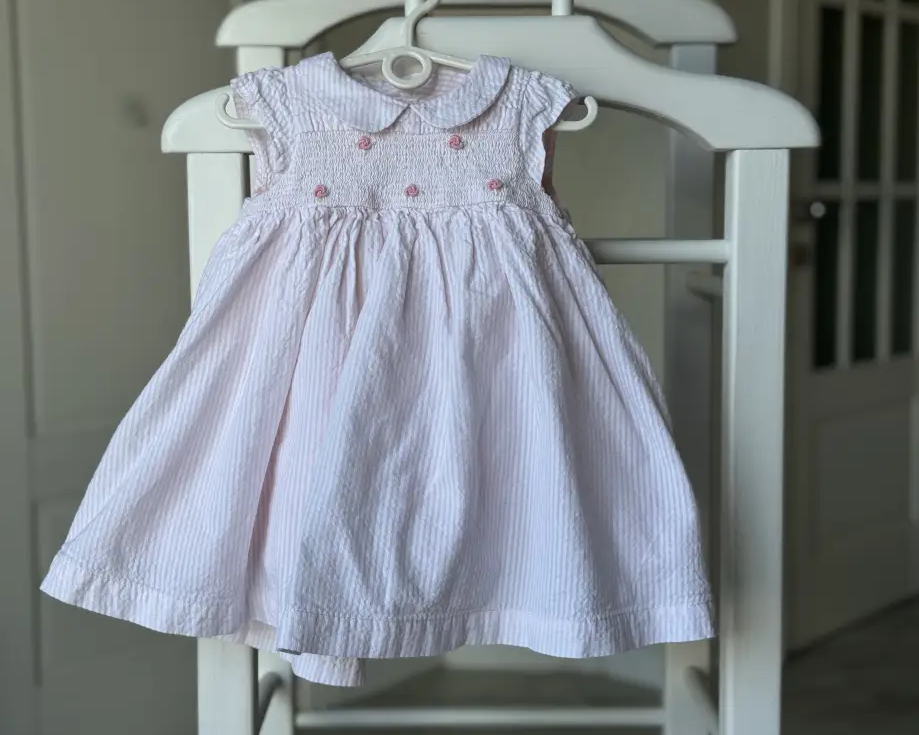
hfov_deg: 36.7
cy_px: 364
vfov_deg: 29.7
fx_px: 1387
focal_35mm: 51
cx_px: 436
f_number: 1.78
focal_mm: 6.76
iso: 64
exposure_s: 1/420
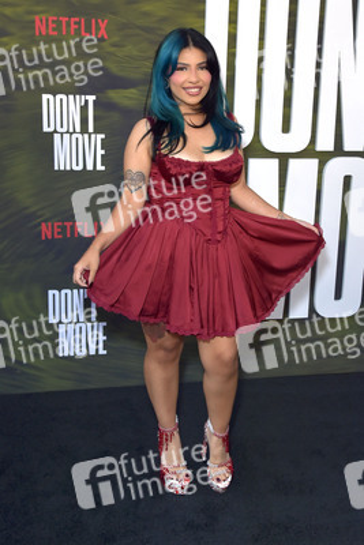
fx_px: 576
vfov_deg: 50.7
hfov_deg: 35.1
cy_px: 272
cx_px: 182
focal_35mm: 38
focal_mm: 38
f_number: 6.3
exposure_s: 1/200
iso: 800
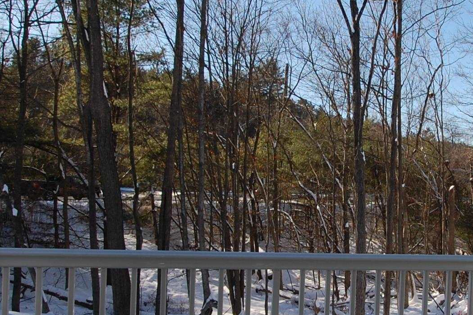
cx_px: 353
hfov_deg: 44.0
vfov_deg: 31.0
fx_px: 565
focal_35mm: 43
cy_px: 198
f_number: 8
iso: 200
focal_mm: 10
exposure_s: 1/250
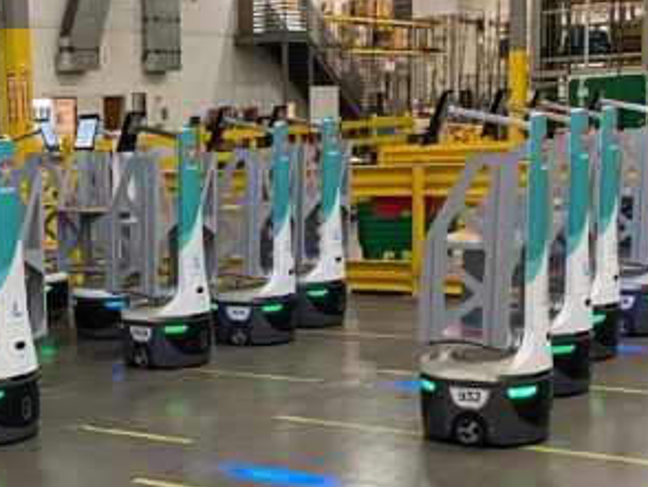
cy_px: 278
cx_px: 68
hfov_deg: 34.2
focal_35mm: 53
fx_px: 993
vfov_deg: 27.5
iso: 320
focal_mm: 4.25
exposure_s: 1/60
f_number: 1.8
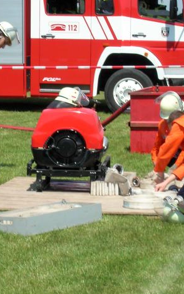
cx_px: 73
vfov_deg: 14.2
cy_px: 146
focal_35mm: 147
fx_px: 1179
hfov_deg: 8.9
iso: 50
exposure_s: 1/118
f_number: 8.2
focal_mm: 17.1
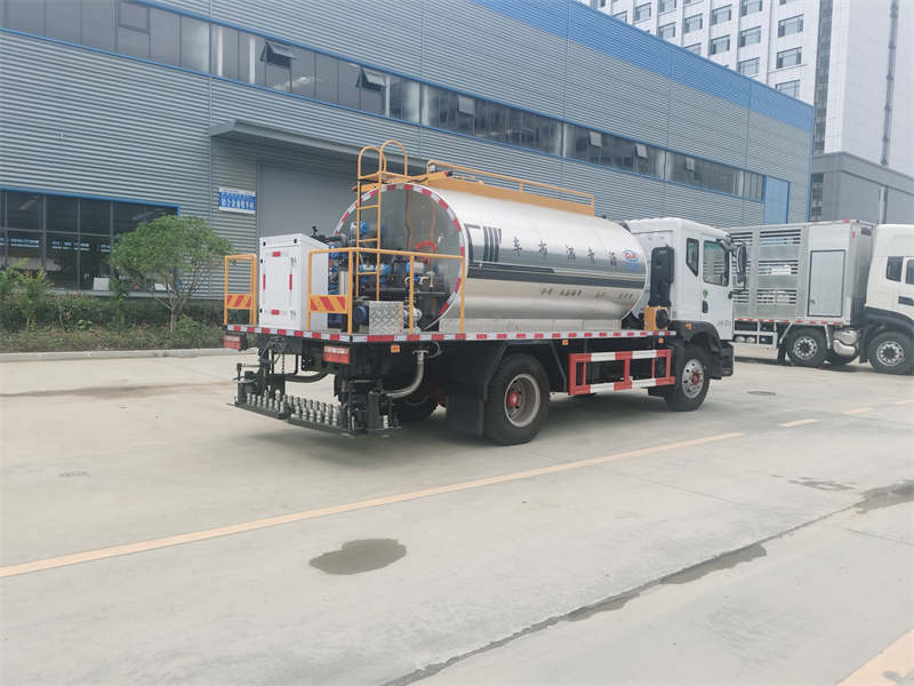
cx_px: 457
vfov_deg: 51.4
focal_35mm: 27
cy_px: 343
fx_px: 713
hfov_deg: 65.3
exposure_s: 1/2083
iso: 50
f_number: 1.6
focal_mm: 5.56
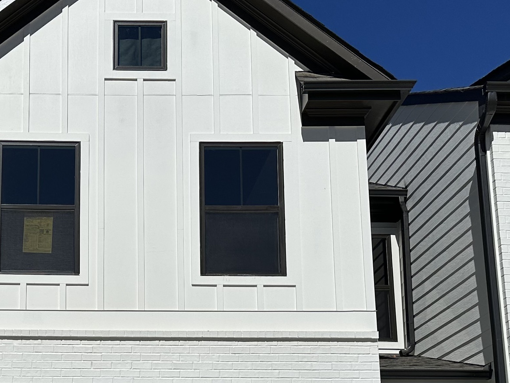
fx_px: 928
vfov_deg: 22.5
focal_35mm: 63
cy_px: 369
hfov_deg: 29.8
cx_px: 82
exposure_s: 1/18519
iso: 80
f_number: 1.78
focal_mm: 6.86
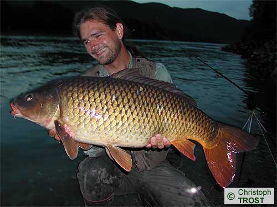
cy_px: 104
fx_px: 304
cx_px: 138
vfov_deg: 37.7
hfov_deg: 49.0
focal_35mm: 38
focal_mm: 8
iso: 100
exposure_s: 1/60
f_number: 2.8
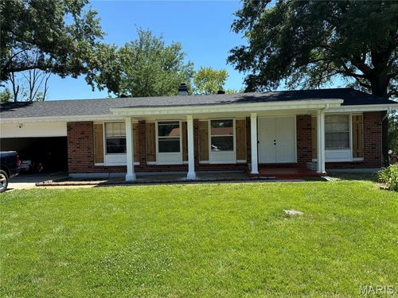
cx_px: 199
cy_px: 149
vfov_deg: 56.8
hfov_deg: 71.6
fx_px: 276
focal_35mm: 24
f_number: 1.78
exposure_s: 1/2041
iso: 80
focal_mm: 6.76
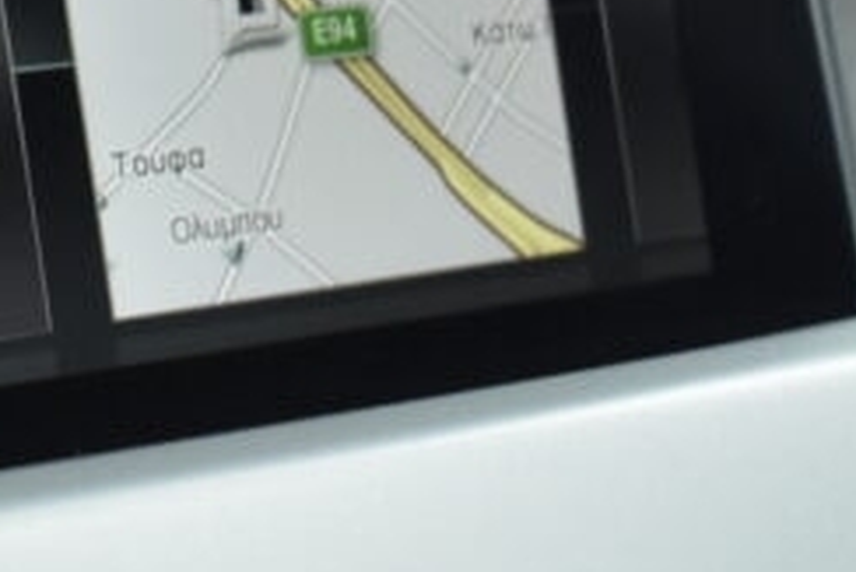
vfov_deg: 9.1
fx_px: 3592
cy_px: 218
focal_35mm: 151
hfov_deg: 12.8
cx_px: -453
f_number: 4
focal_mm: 24
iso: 1600
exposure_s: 1/80
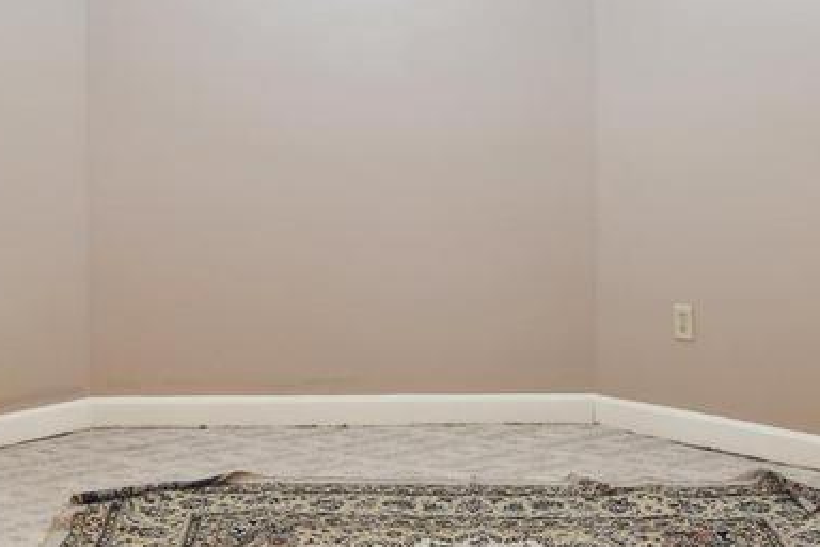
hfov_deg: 33.4
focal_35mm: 60
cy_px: 94
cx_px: 380
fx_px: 1367
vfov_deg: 22.3
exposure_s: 1/5
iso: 200
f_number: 8
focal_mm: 16
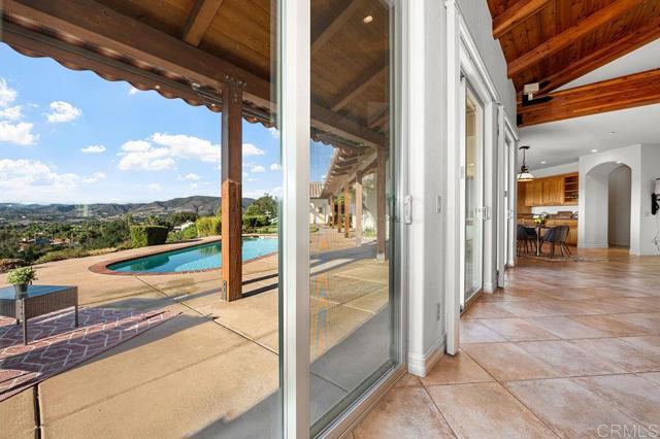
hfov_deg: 104.3
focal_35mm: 14
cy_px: 220
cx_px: 330
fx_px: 257
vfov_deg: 81.1
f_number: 7.1
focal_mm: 14
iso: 100
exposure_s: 1/20
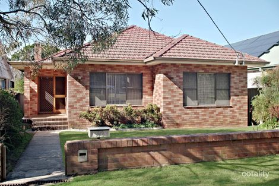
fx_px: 256
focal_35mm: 33
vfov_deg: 39.9
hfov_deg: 57.2
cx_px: 140
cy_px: 93
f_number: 8
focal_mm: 33
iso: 400
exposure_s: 1/250
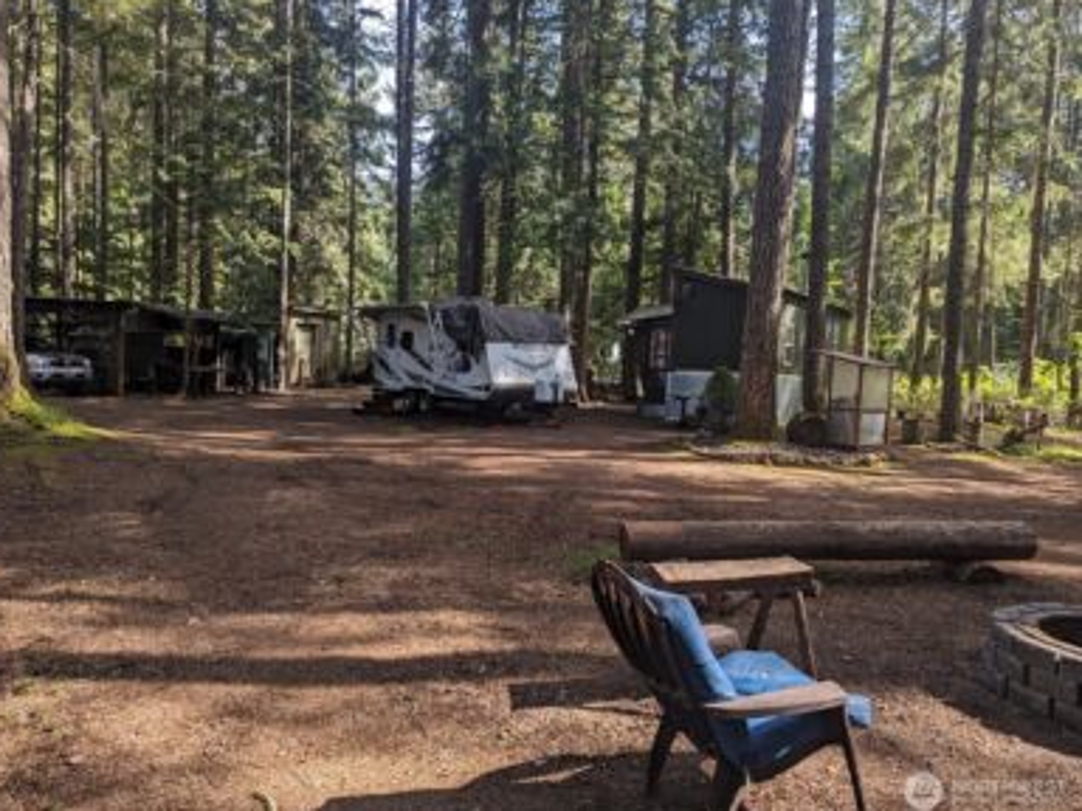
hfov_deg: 69.4
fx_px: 781
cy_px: 396
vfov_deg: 54.9
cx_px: 524
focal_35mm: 25
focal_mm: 6.81
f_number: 1.85
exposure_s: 1/241
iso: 41
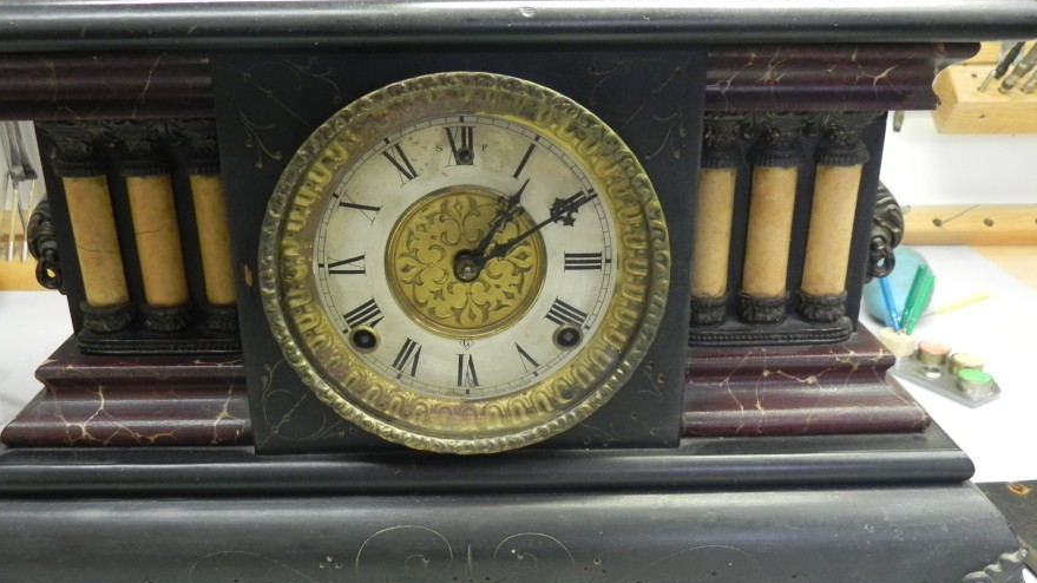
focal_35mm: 33
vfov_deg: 35.6
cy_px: 296
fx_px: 907
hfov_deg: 59.4
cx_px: 480
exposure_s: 1/28.2
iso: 400
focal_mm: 4.6
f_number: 2.8
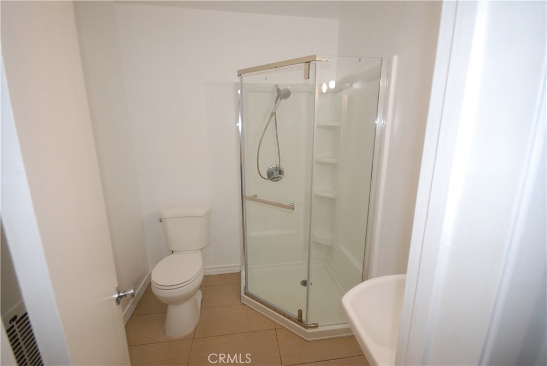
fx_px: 251
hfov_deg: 94.9
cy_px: 183
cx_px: 274
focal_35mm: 16
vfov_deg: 72.2
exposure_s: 1/125
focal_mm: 11
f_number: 5
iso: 800
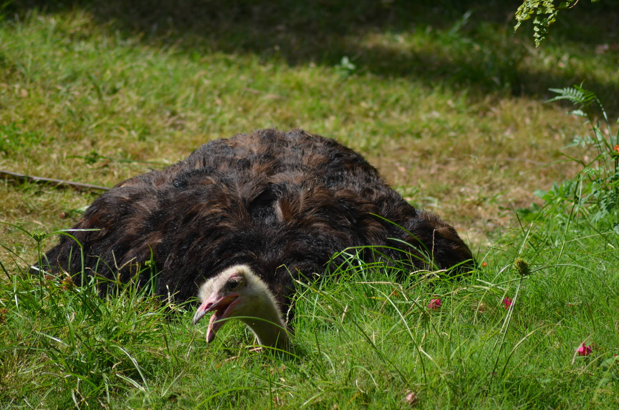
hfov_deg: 4.9
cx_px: 310
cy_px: 205
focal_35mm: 420
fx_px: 7207
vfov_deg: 3.3
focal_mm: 280
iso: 400
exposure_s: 1/2000
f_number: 5.3
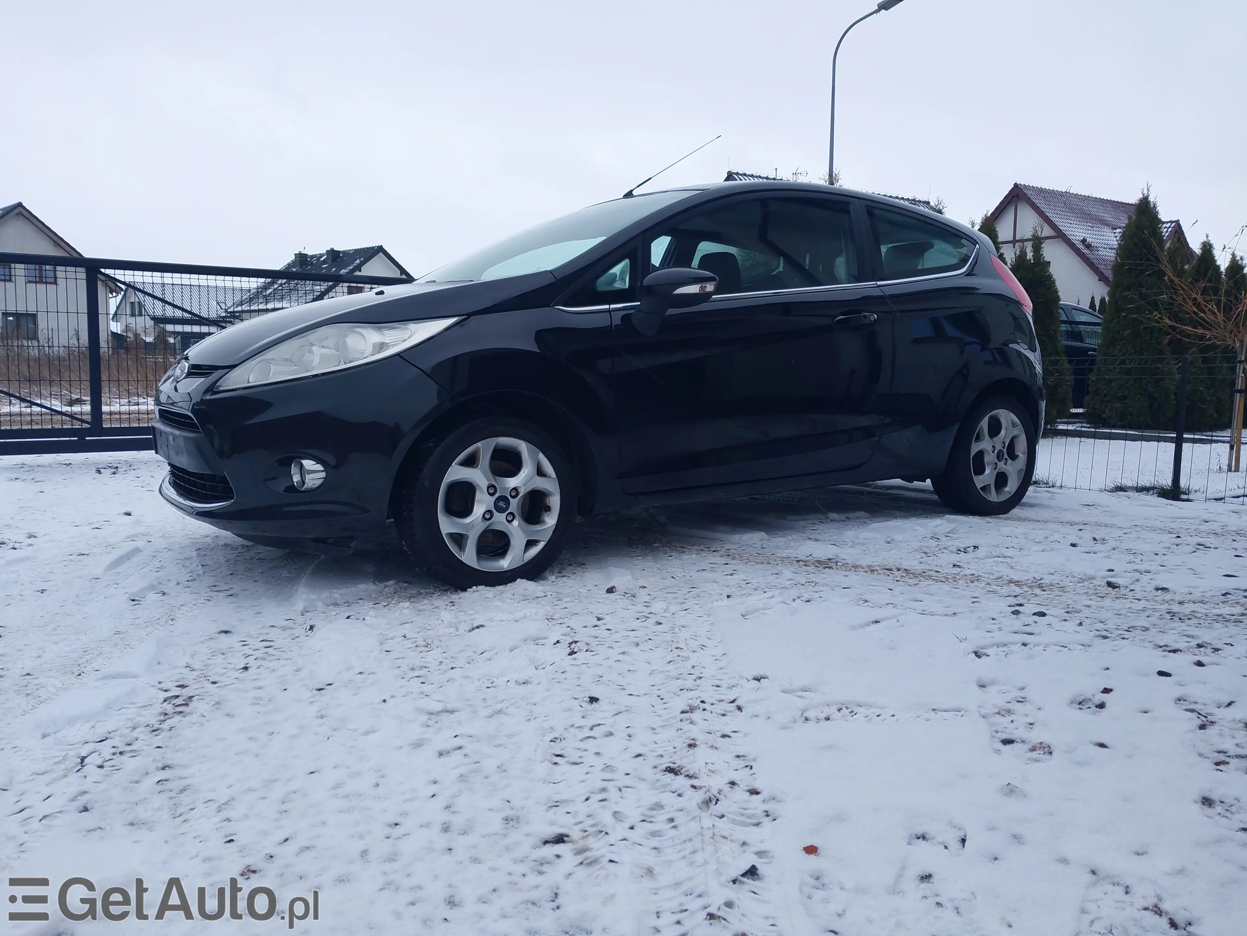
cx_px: 624
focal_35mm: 30
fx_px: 1081
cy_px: 468
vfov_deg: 46.8
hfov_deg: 60.0
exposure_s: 1/50
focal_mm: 4.6
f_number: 1.8
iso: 32
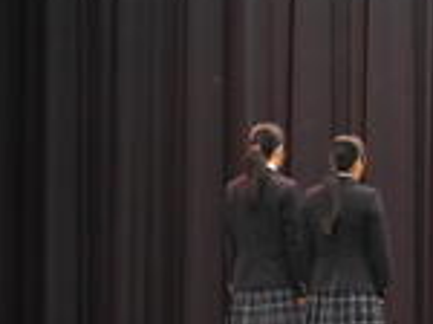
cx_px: 514
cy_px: 136
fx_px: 5008
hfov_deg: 4.9
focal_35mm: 401
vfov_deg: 3.7
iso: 800
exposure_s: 1/13
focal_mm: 26.9
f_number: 5.2
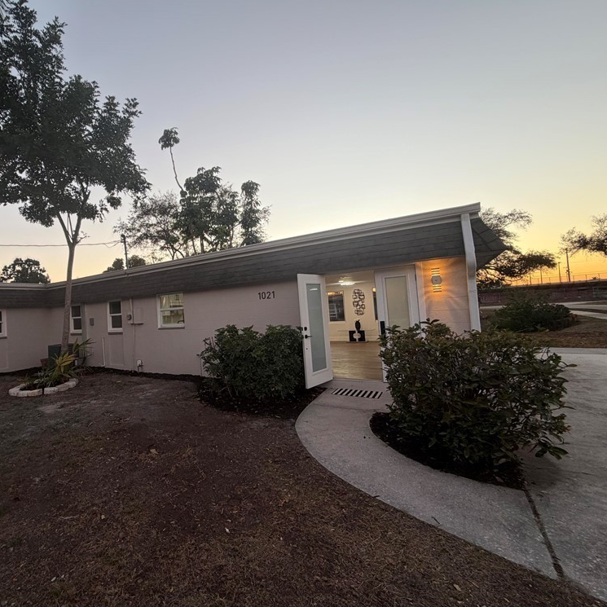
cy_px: 300
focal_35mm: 17
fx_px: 337
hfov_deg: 81.4
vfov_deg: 84.0
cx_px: 206
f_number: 2.2
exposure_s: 1/121
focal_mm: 2.22
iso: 80
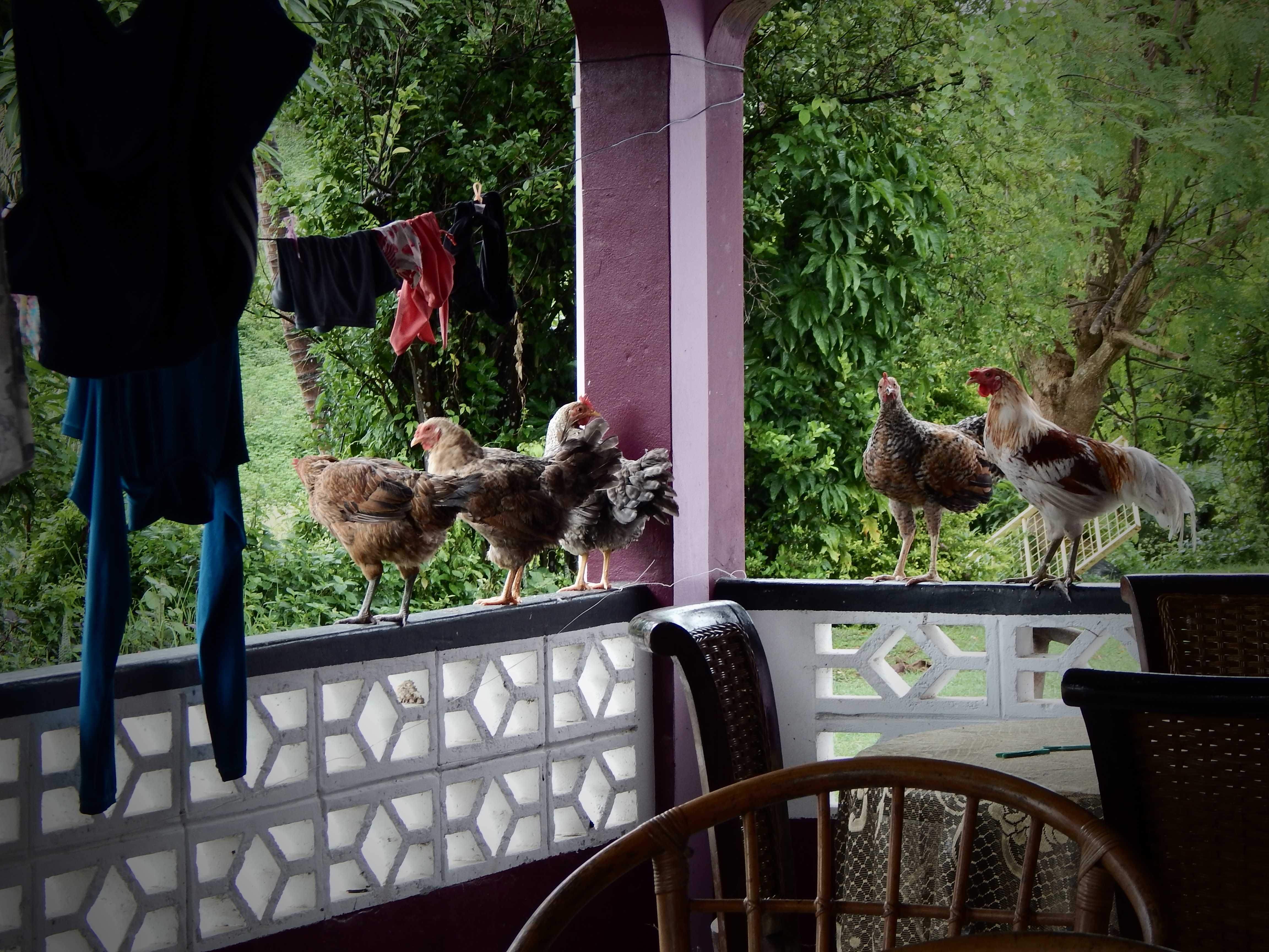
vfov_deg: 14.2
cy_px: 476
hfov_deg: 18.9
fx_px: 3813
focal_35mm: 104
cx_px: 634
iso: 140
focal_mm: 18.7
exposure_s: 1/30
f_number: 4.5
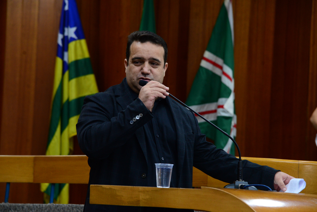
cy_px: 106
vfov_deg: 11.4
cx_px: 158
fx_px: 1057
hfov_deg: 17.1
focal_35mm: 120
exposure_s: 1/60
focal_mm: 120
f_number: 5
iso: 2500
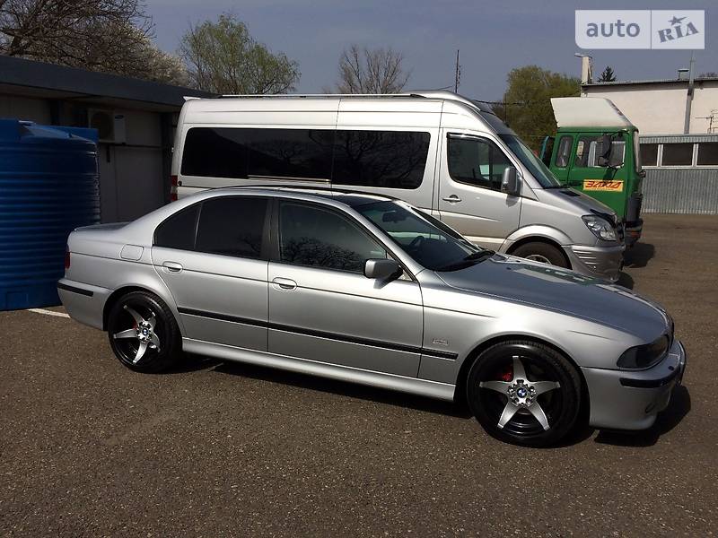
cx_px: 359
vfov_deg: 48.2
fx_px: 602
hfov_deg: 61.7
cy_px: 269
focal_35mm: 29
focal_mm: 4.2
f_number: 2.2
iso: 32
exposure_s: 1/5882
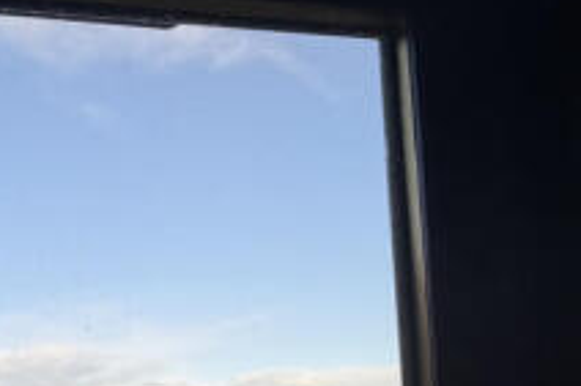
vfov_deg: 29.8
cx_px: -23
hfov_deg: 41.1
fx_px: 645
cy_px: 431
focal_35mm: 40
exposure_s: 1/461
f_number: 2.2
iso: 64
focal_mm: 2.22
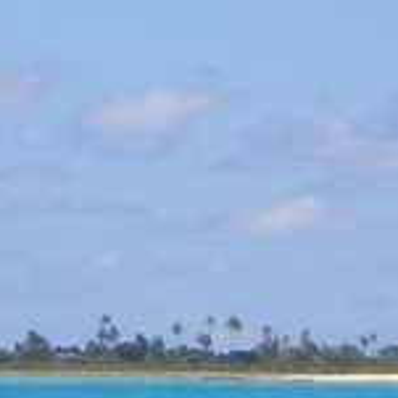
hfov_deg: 2.6
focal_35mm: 674
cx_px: 40
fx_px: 8767
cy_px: 45
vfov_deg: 2.6
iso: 80
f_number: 8
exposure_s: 1/355
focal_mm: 17.3
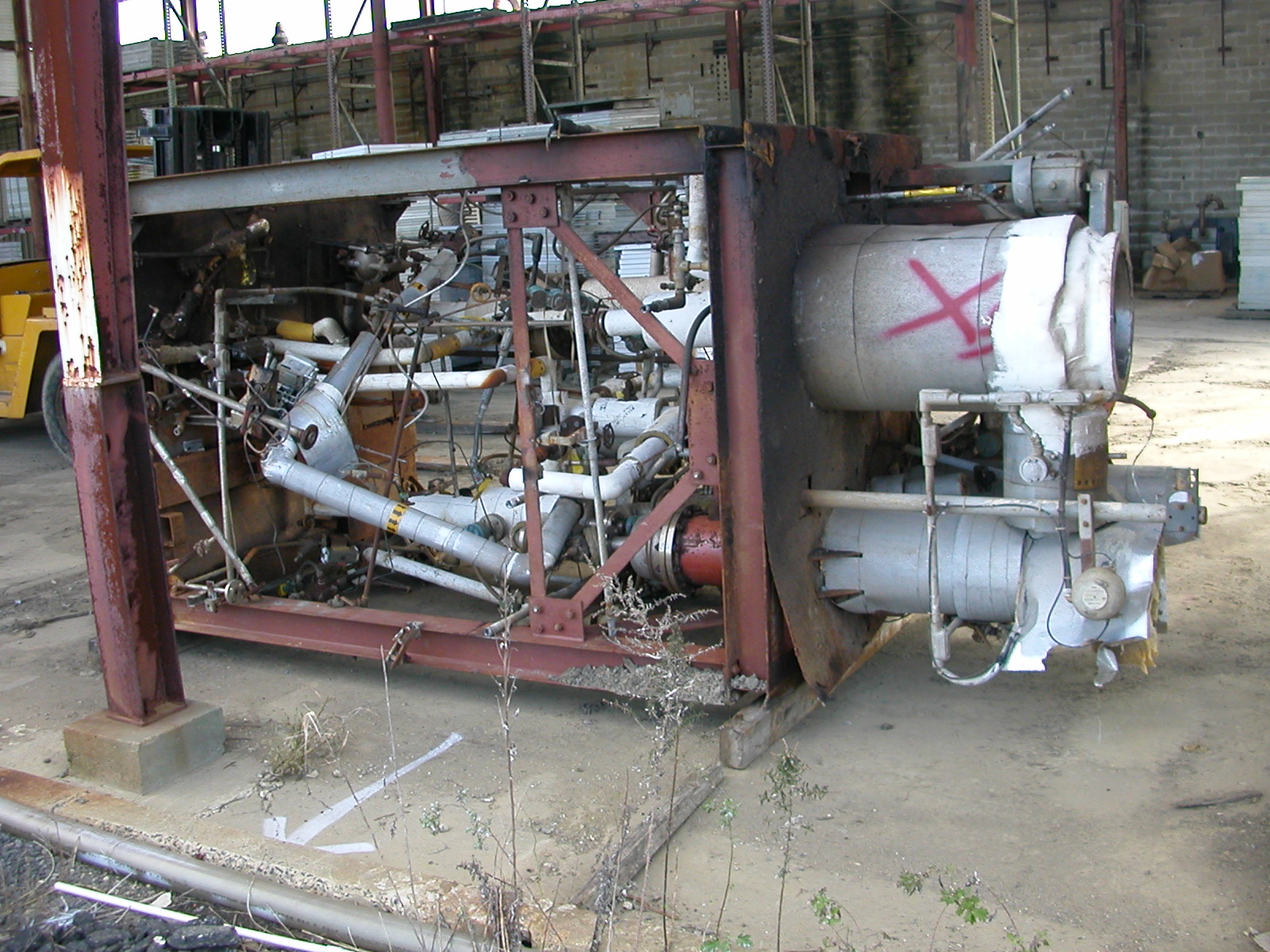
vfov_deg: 38.7
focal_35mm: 37
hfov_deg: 50.1
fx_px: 1357
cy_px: 476
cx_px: 635
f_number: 2.7
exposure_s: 1/137
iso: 100
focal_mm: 5.6
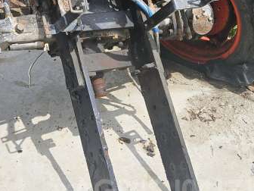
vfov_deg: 22.9
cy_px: 36
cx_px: 86
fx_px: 462
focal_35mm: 63
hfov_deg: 30.5
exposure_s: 1/1645
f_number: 1.8
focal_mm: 5.4
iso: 25
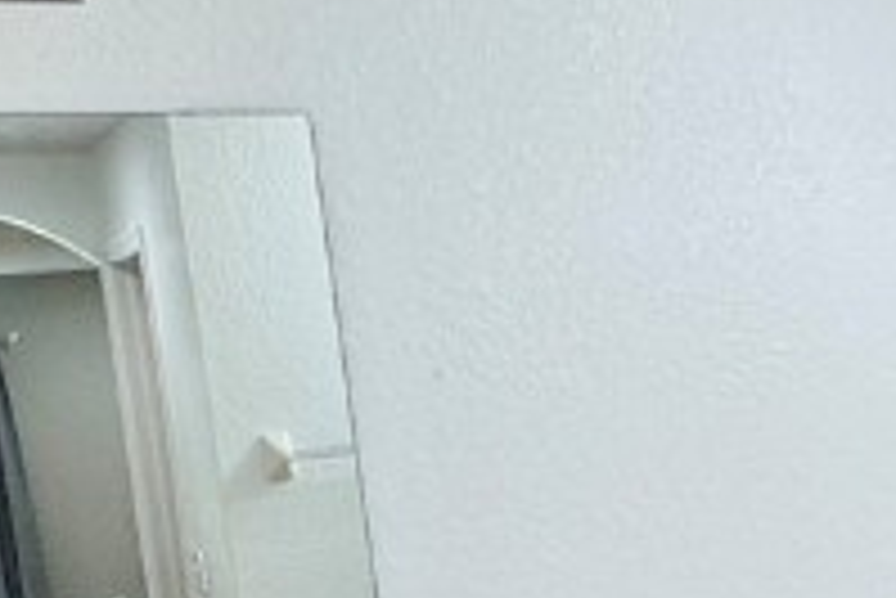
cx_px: 1153
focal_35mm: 75
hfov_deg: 23.9
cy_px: 576
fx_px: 1868
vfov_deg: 17.8
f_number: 2.2
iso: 80
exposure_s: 1/120
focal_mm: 2.22
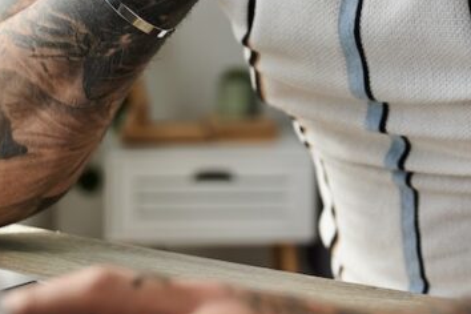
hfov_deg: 19.6
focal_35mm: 104
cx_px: 261
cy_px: 84
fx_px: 1361
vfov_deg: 13.1
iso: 400
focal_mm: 36
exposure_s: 1/500
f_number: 2.8
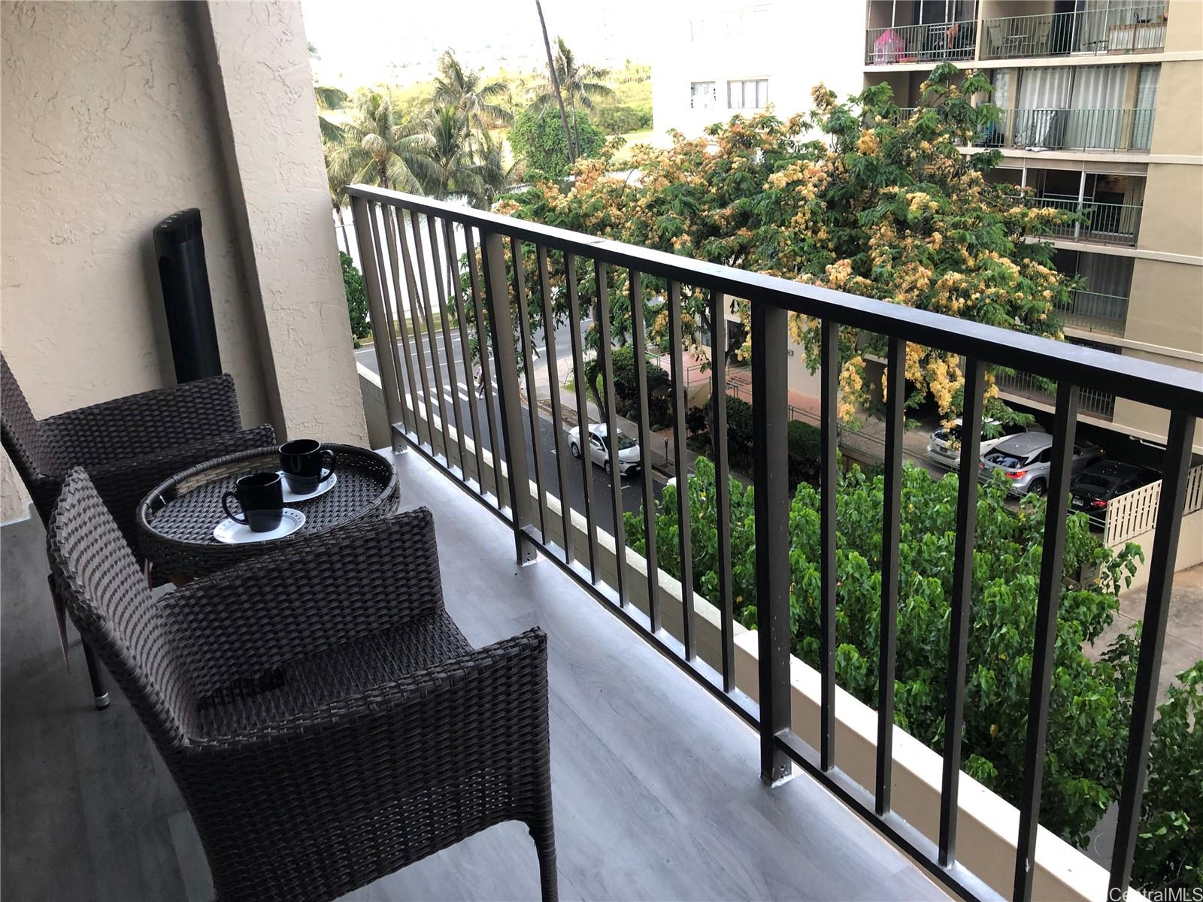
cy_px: 451
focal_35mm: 28
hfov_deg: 63.4
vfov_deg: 49.7
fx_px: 973
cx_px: 602
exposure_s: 1/30
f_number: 1.8
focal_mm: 4
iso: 20
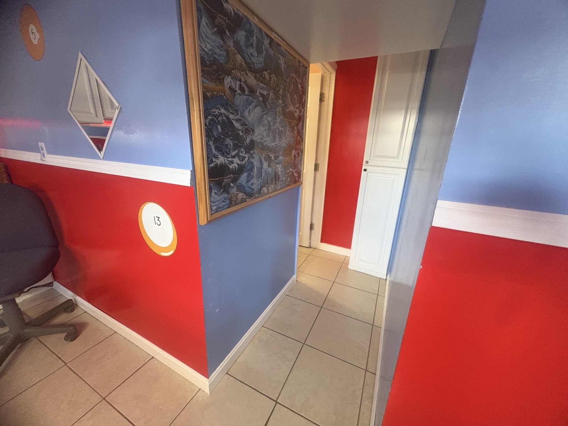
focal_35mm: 14
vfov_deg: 85.7
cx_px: 284
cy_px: 213
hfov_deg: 102.1
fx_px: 230
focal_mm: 2.22
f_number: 2.2
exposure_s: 1/60
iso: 500
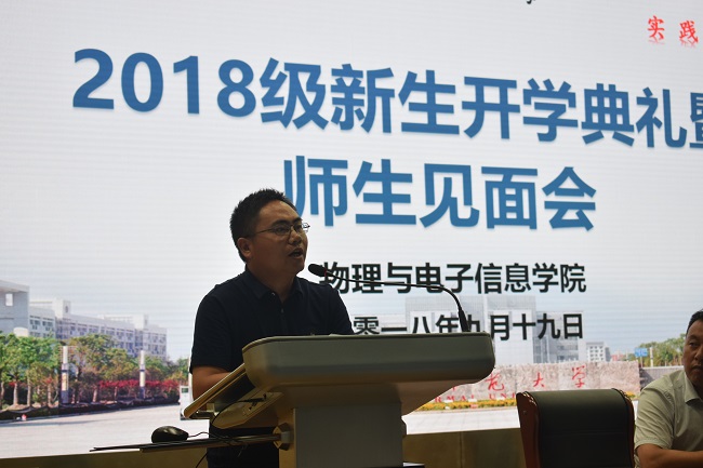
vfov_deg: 16.5
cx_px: 352
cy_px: 234
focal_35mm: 82
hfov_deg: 24.6
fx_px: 1611
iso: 450
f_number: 5.6
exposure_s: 1/100
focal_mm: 55
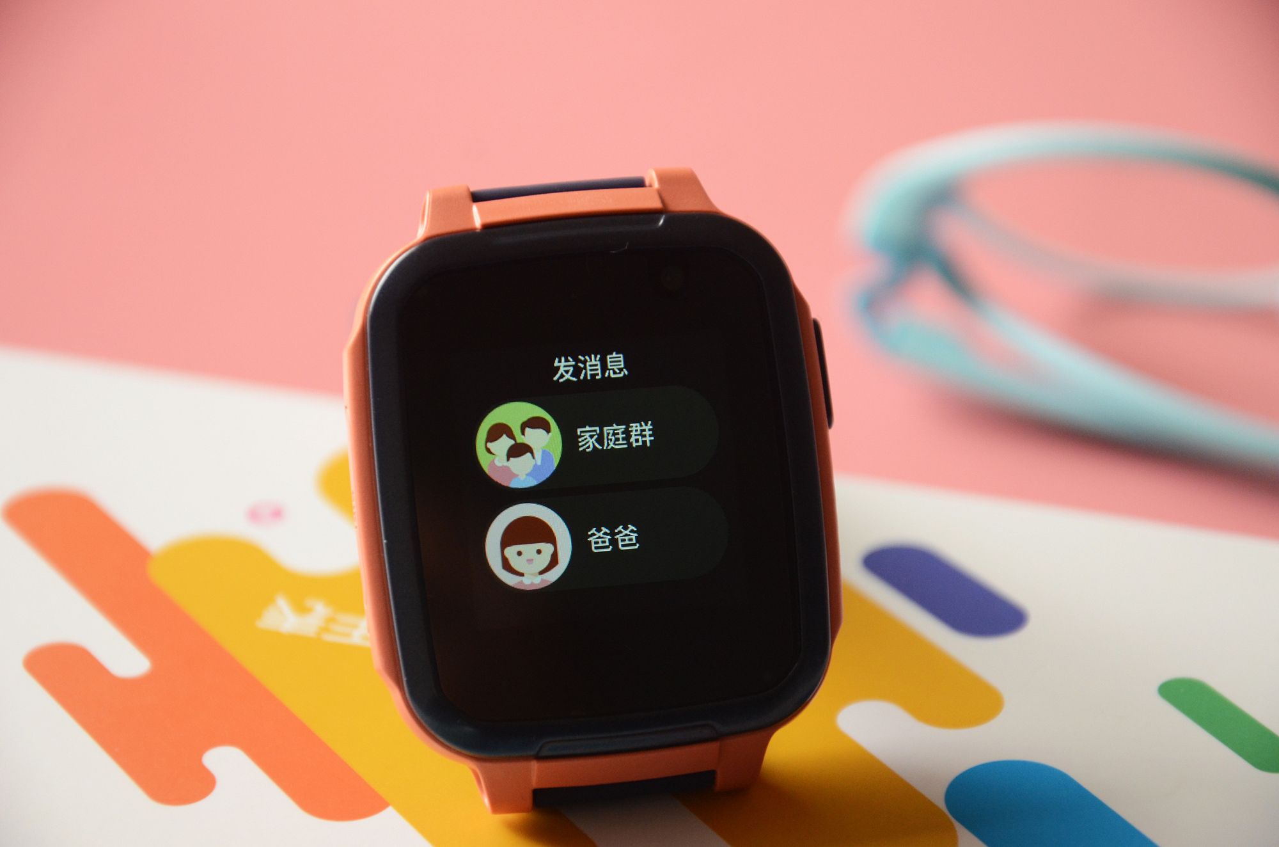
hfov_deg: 13.1
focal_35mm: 158
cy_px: 424
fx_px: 5583
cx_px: 640
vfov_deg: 8.7
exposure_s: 1/125
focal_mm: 105
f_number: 5.6
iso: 1000
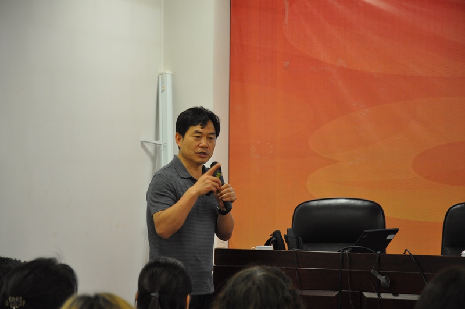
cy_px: 154
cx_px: 232
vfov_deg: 9.9
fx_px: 1780
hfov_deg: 14.9
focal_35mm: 138
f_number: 5.6
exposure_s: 1/30
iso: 1100
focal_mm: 92
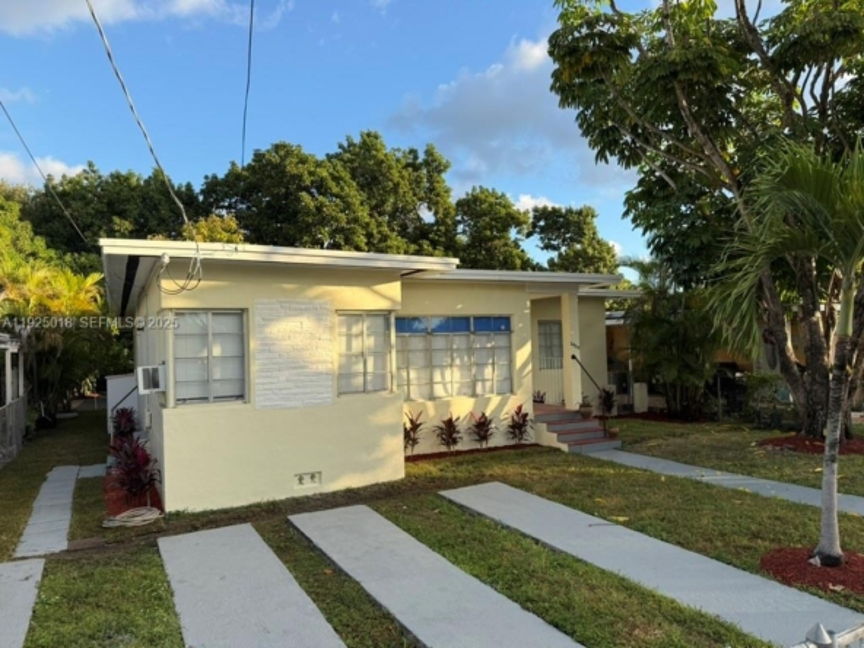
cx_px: 432
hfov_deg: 71.6
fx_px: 599
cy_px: 324
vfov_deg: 56.8
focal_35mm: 24
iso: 80
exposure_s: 1/1337
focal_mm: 6.76
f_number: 1.78
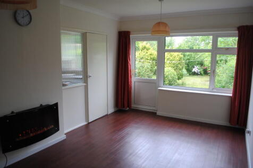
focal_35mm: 27
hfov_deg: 67.4
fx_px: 190
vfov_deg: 47.9
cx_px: 126
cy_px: 84
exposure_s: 1/60
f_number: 4
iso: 200
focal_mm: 18
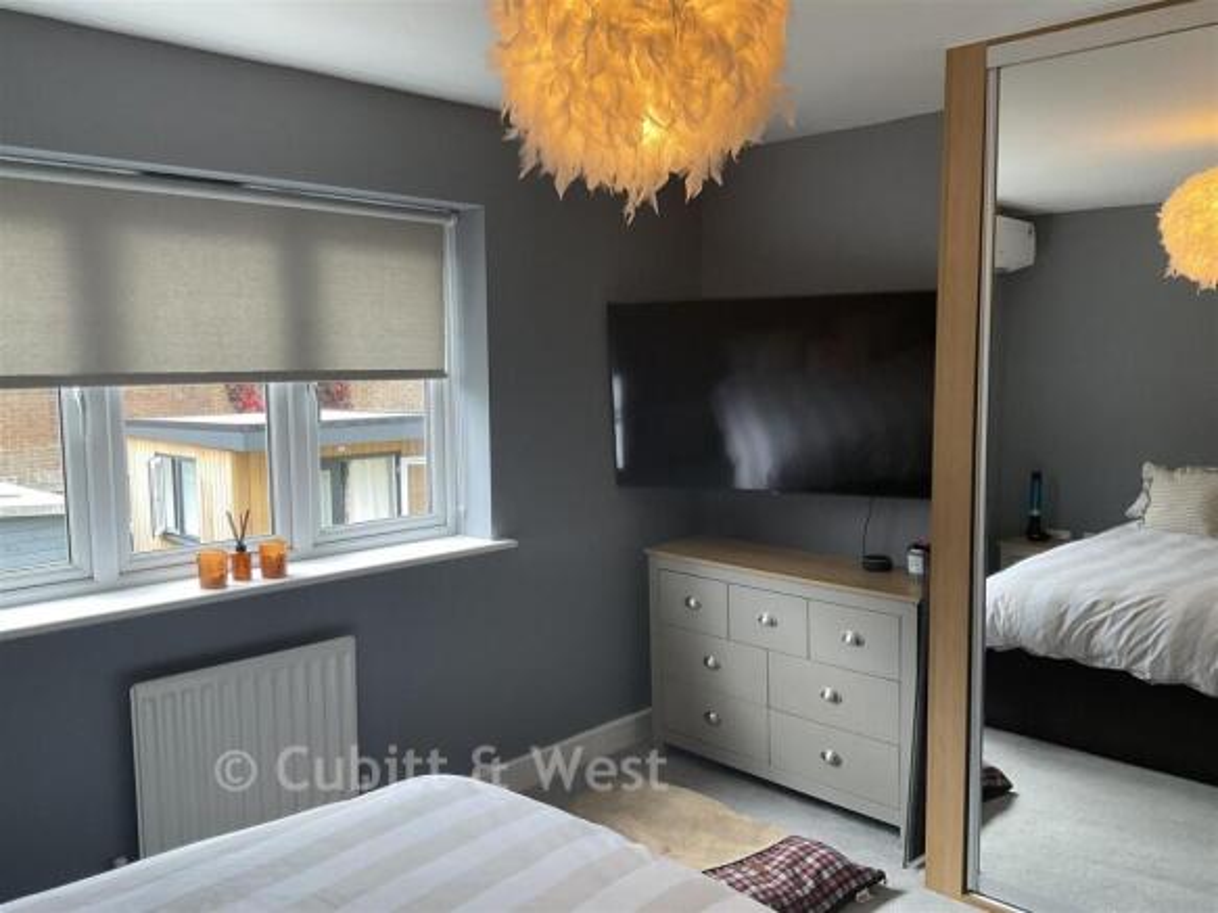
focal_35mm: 29
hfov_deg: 61.7
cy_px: 456
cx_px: 609
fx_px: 1020
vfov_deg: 48.2
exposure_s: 1/50
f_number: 1.8
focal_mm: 3
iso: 64
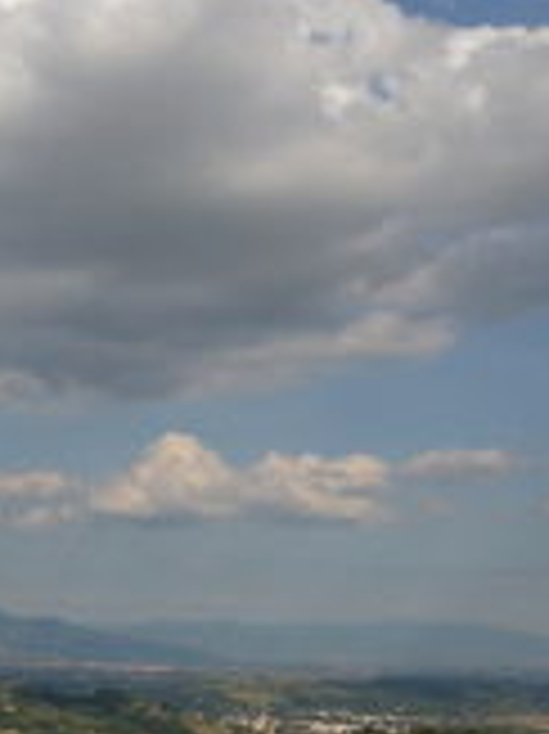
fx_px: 1122
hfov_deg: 25.7
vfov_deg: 35.2
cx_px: -32
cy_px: 158
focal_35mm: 53
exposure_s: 1/125
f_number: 22
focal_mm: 10
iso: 200
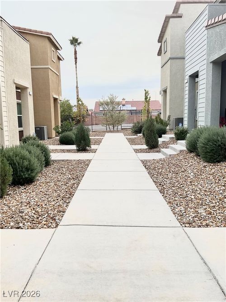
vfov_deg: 61.7
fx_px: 253
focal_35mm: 29
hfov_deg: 48.2
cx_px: 113
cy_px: 151
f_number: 1.8
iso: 25
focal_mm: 3
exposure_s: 1/883
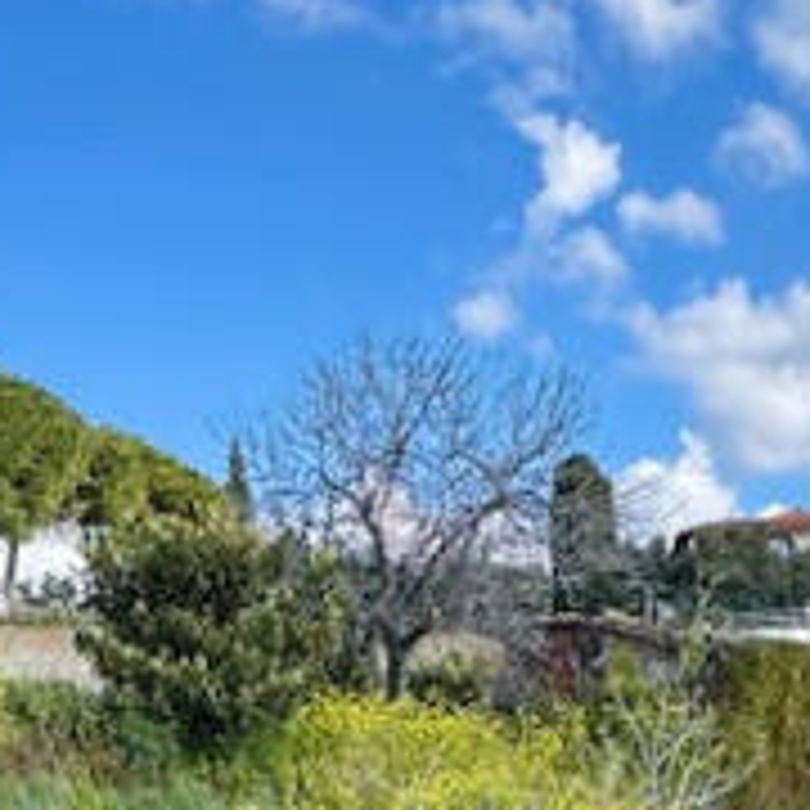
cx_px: 502
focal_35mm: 68
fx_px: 1800
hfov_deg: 25.3
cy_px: 1426
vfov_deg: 19.5
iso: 40
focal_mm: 2.22
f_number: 2.2
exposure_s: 1/476
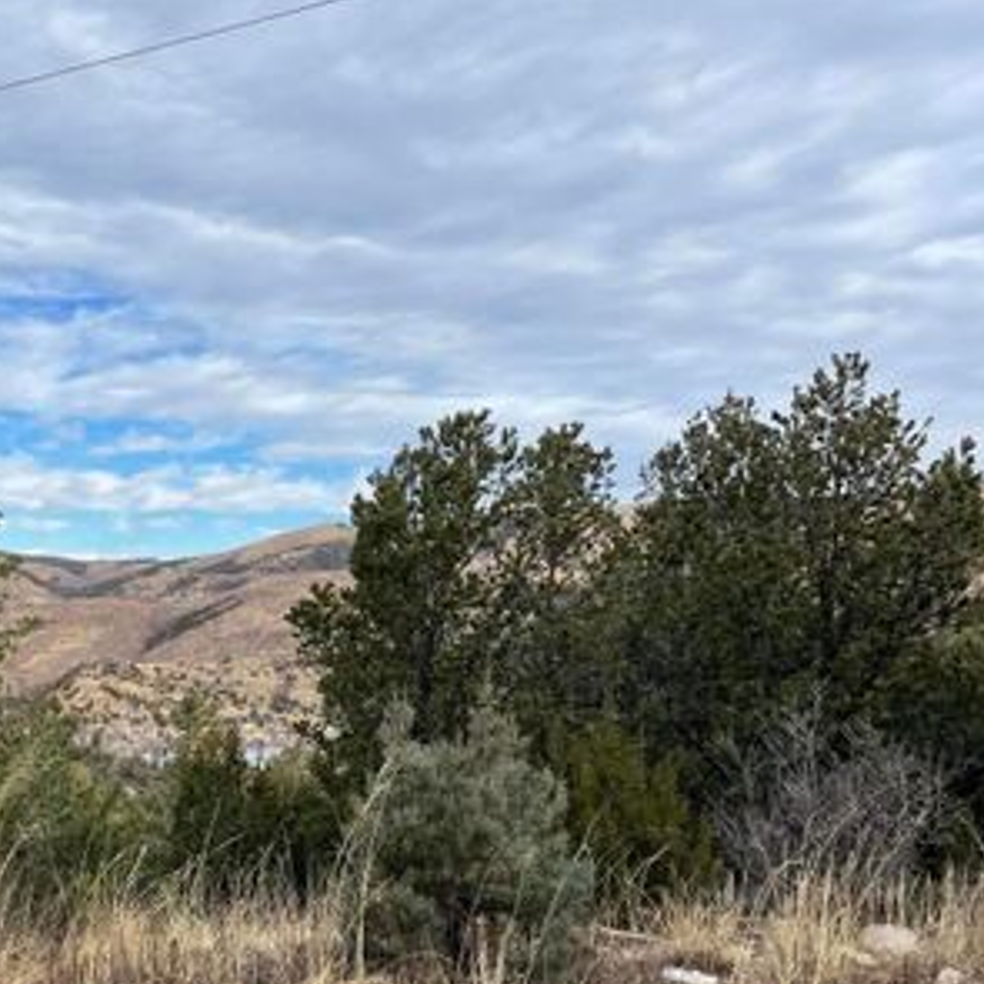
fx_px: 1672
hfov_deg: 31.8
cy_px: 705
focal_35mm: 52
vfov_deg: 32.3
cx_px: 173
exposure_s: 1/2132
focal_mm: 4.2
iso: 32
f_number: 1.6
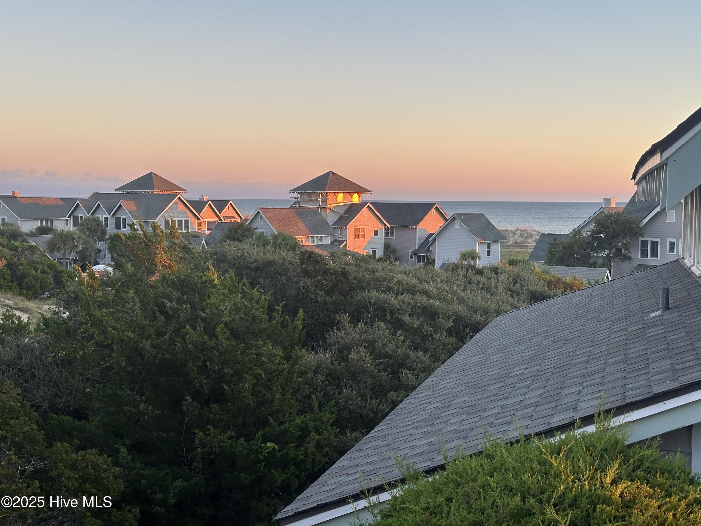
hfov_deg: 39.7
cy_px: 263
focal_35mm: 48
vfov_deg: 30.3
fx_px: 972
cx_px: 350
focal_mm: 6.86
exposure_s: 1/276
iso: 64
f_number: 1.78
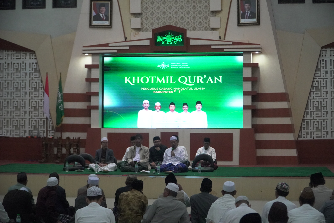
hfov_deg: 27.5
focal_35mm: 74
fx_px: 682
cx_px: 167
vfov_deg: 18.6
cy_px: 112
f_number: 4
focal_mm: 49
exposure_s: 1/500
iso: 6400
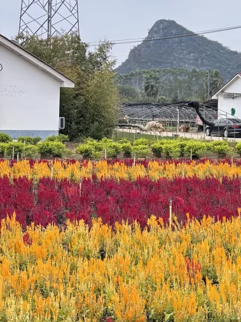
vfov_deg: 26.3
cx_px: 340
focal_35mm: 74
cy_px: 151
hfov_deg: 18.1
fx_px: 688
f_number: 1.6
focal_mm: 5.96
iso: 50
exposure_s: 1/284
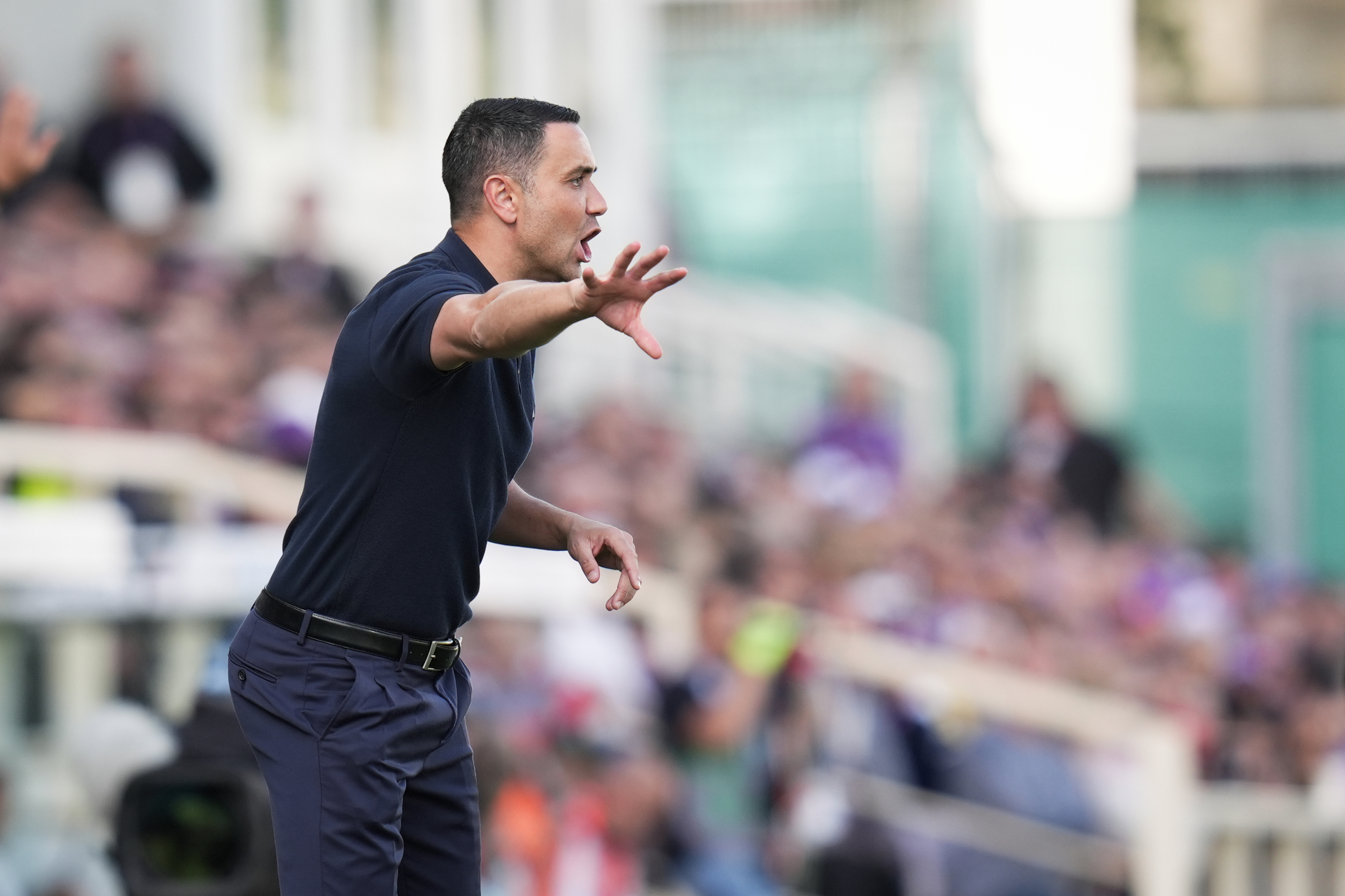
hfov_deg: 5.2
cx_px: 672
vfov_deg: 3.4
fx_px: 14943
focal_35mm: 400
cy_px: 448
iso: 640
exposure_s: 1/2000
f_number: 3.2
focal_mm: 400
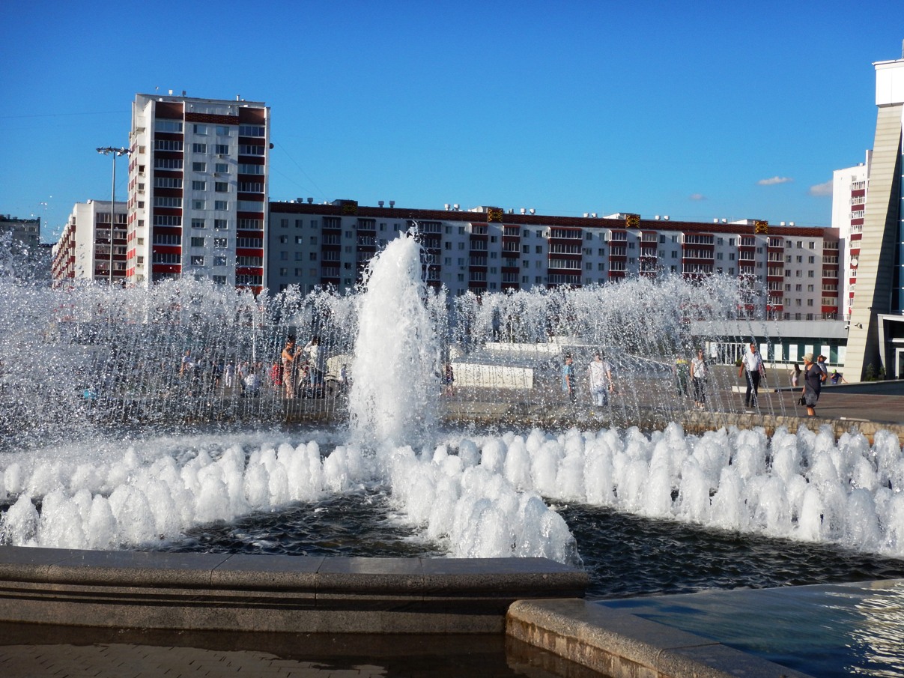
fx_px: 1358
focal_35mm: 52
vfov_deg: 28.0
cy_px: 339
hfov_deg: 36.8
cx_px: 452
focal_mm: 9.2
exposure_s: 1/1500
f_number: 4.3
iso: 125
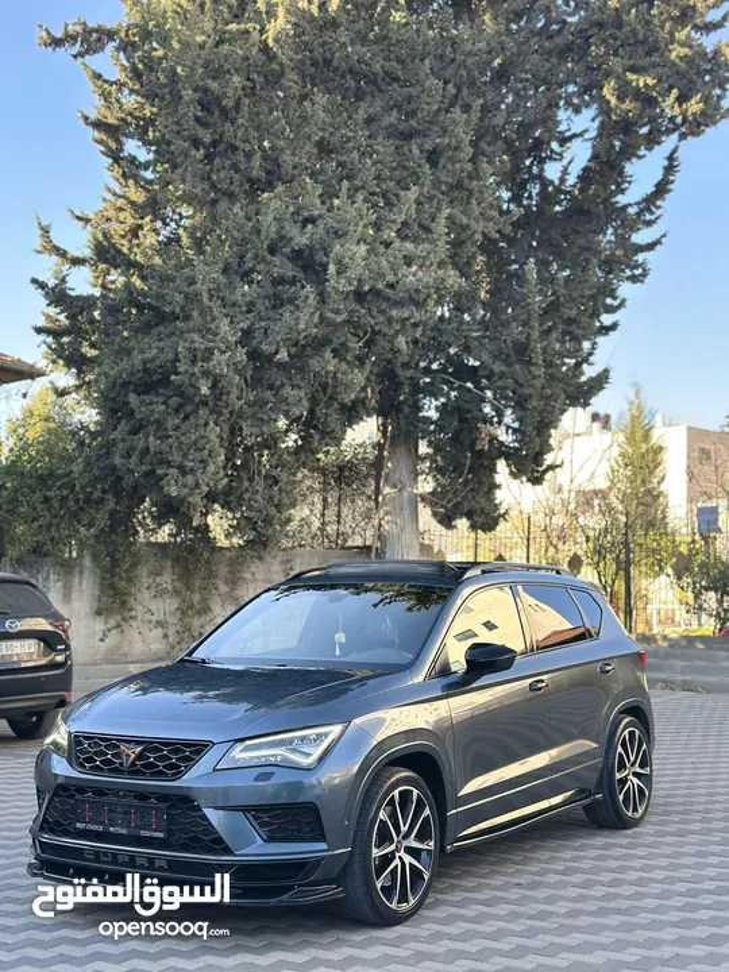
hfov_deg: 30.3
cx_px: 364
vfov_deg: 39.7
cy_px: 486
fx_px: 1348
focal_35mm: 48
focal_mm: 6.86
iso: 80
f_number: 1.78
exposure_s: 1/484
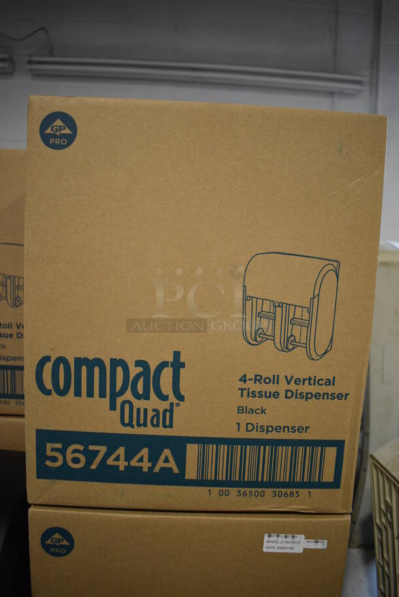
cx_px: 200
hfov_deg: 48.0
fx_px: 448
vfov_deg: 67.3
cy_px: 298
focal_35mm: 27
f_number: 3.5
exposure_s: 1/125
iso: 1250
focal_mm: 18
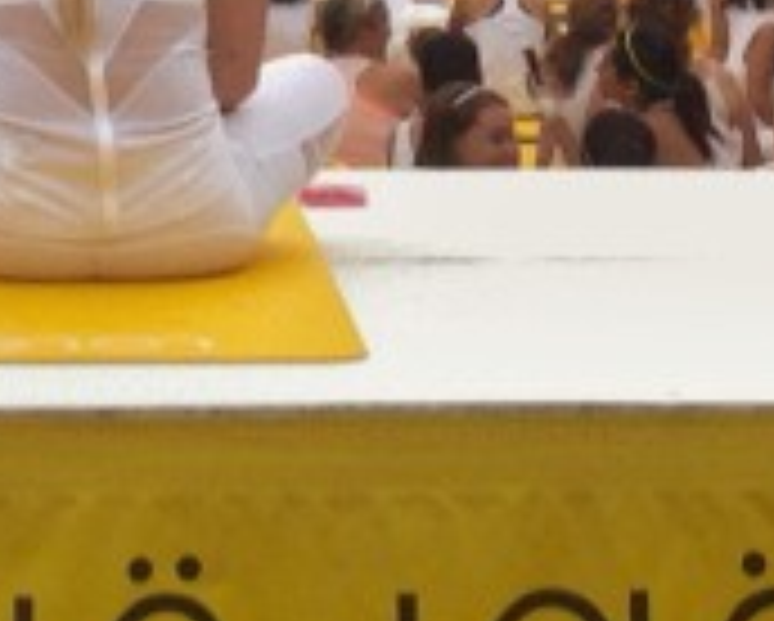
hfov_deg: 9.3
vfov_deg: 7.1
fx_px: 4724
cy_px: -907
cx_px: 68
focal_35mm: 206
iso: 50
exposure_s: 1/40
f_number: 2.4
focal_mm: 4.12
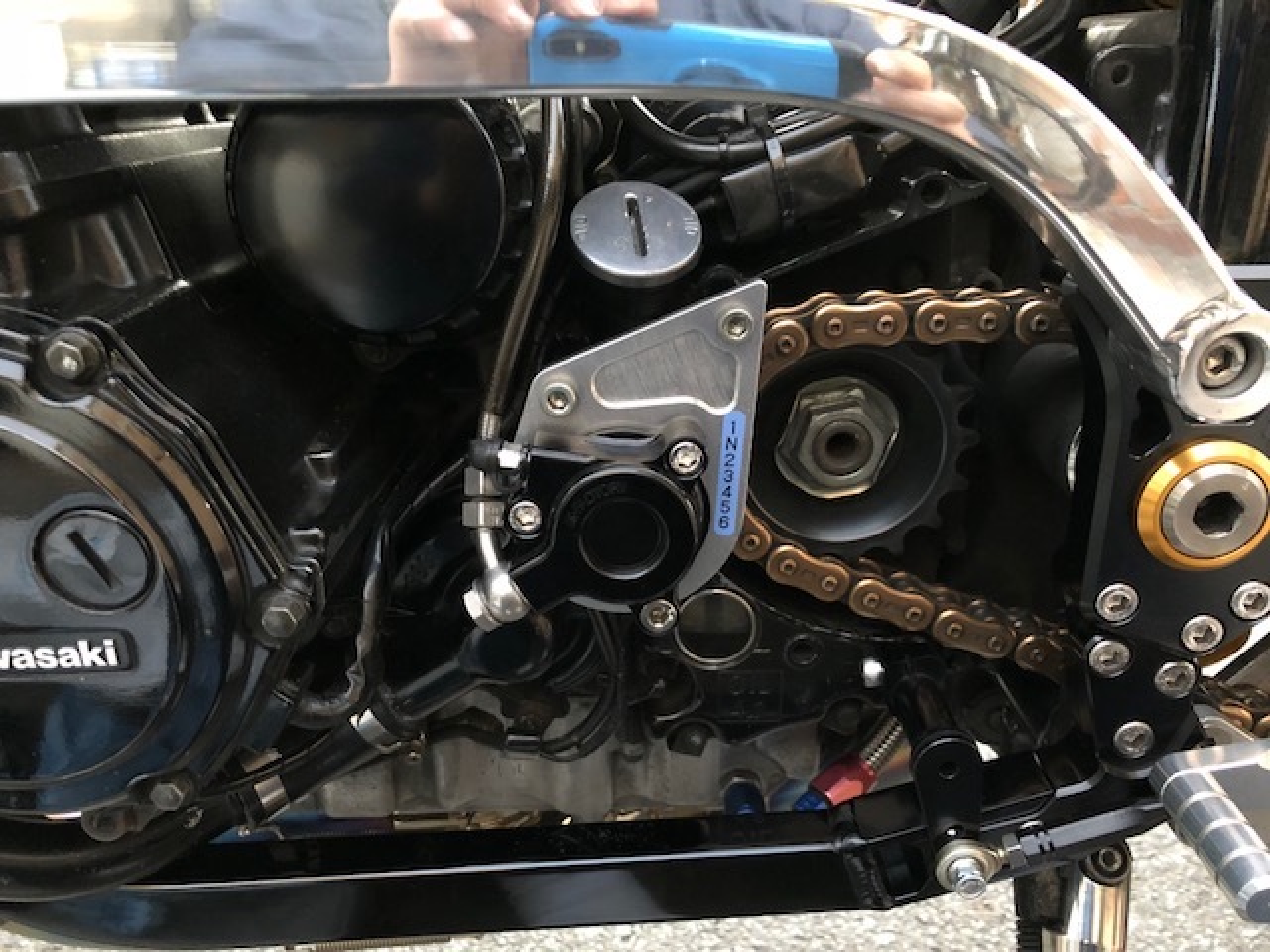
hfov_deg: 63.4
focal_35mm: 28
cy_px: 476
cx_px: 635
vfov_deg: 49.7
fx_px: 1027
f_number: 1.8
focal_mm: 4
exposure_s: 1/4
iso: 160
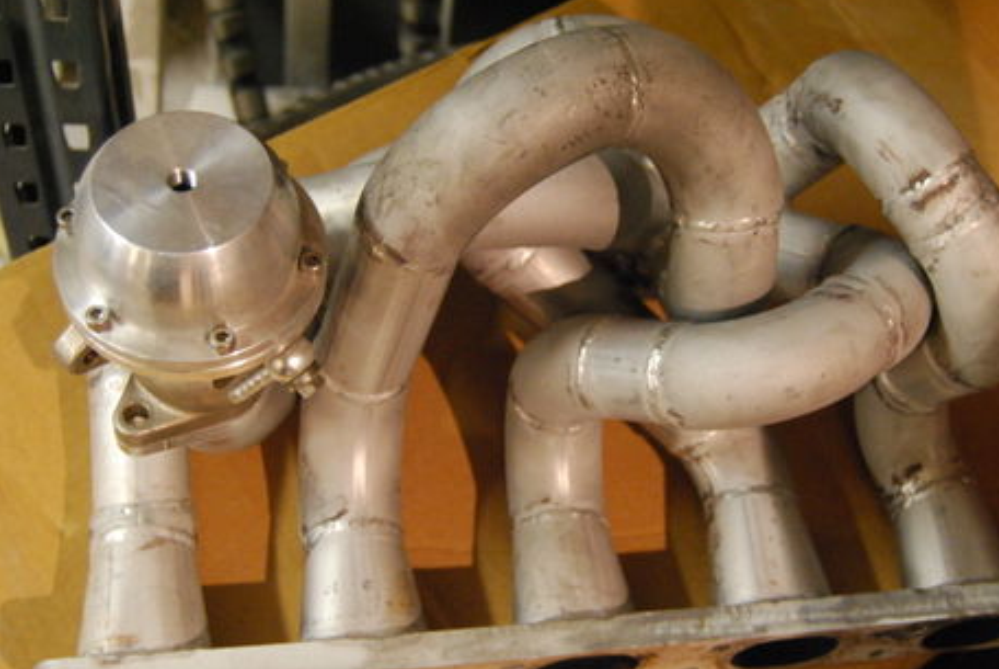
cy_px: 318
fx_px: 1639
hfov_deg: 33.9
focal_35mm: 59
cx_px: 524
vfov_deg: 23.0
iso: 1600
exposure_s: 1/25
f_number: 4.2
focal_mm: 28
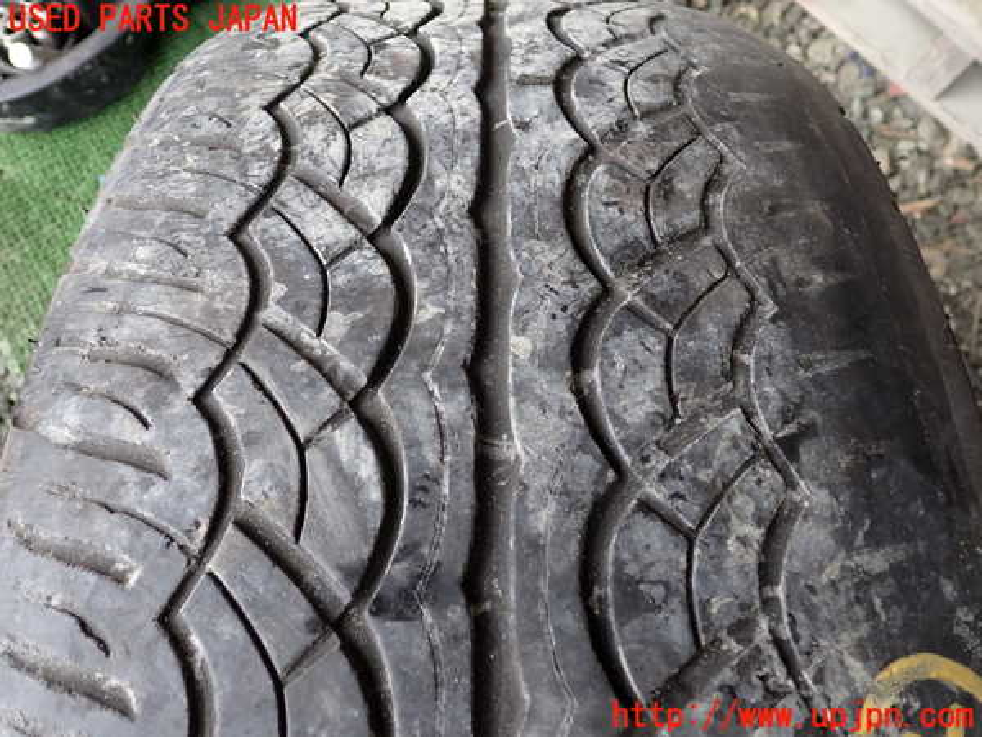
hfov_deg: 60.0
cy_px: 368
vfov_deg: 46.8
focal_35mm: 30
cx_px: 491
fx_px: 851
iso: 200
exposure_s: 1/80
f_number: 2.3
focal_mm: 5.4
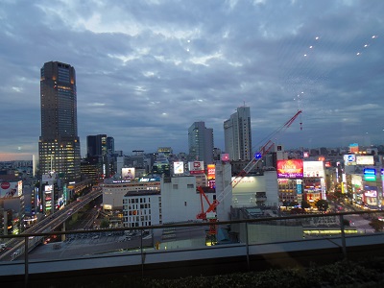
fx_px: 255
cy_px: 144
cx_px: 192
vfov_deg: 58.9
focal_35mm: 23
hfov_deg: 73.9
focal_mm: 5.1
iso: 640
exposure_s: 1/40
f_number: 2.8
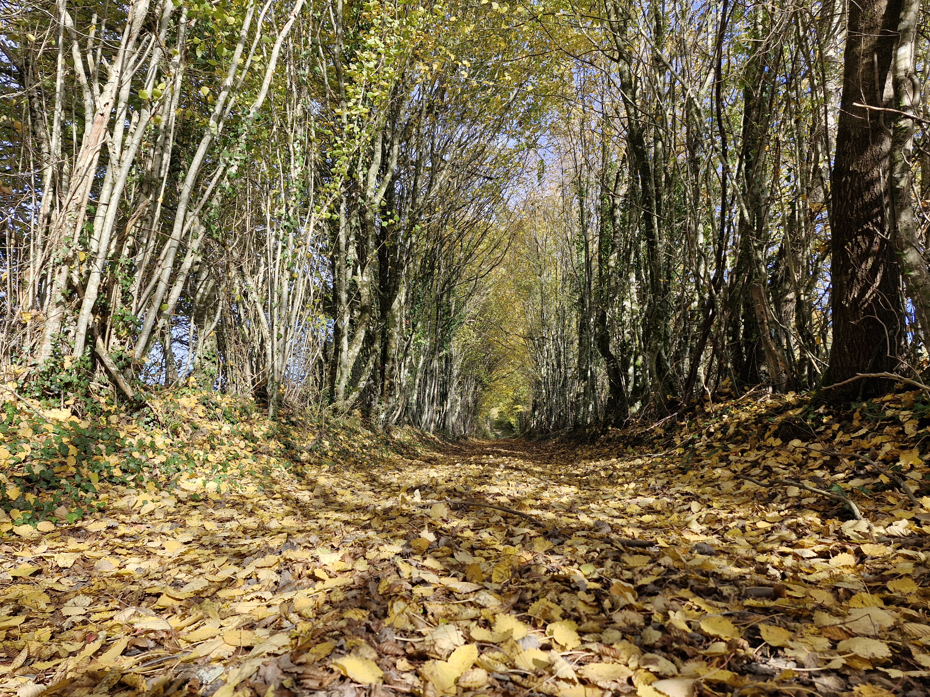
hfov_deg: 73.9
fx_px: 618
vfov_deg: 58.9
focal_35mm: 23
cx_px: 465
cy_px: 348
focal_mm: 5.54
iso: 50
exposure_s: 1/416
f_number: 1.8
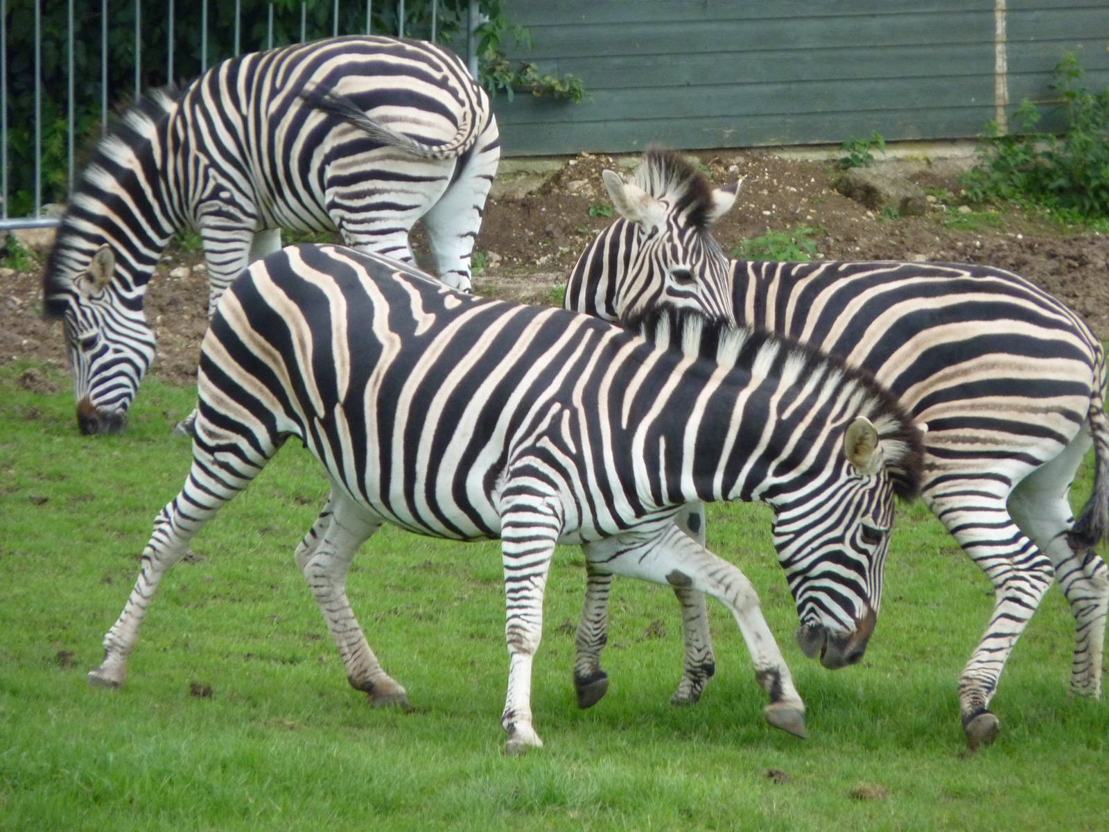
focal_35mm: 486
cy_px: 416
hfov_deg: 4.1
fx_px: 15570
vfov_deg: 3.1
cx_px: 554
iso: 400
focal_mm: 86.4
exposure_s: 1/500
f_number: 4.4
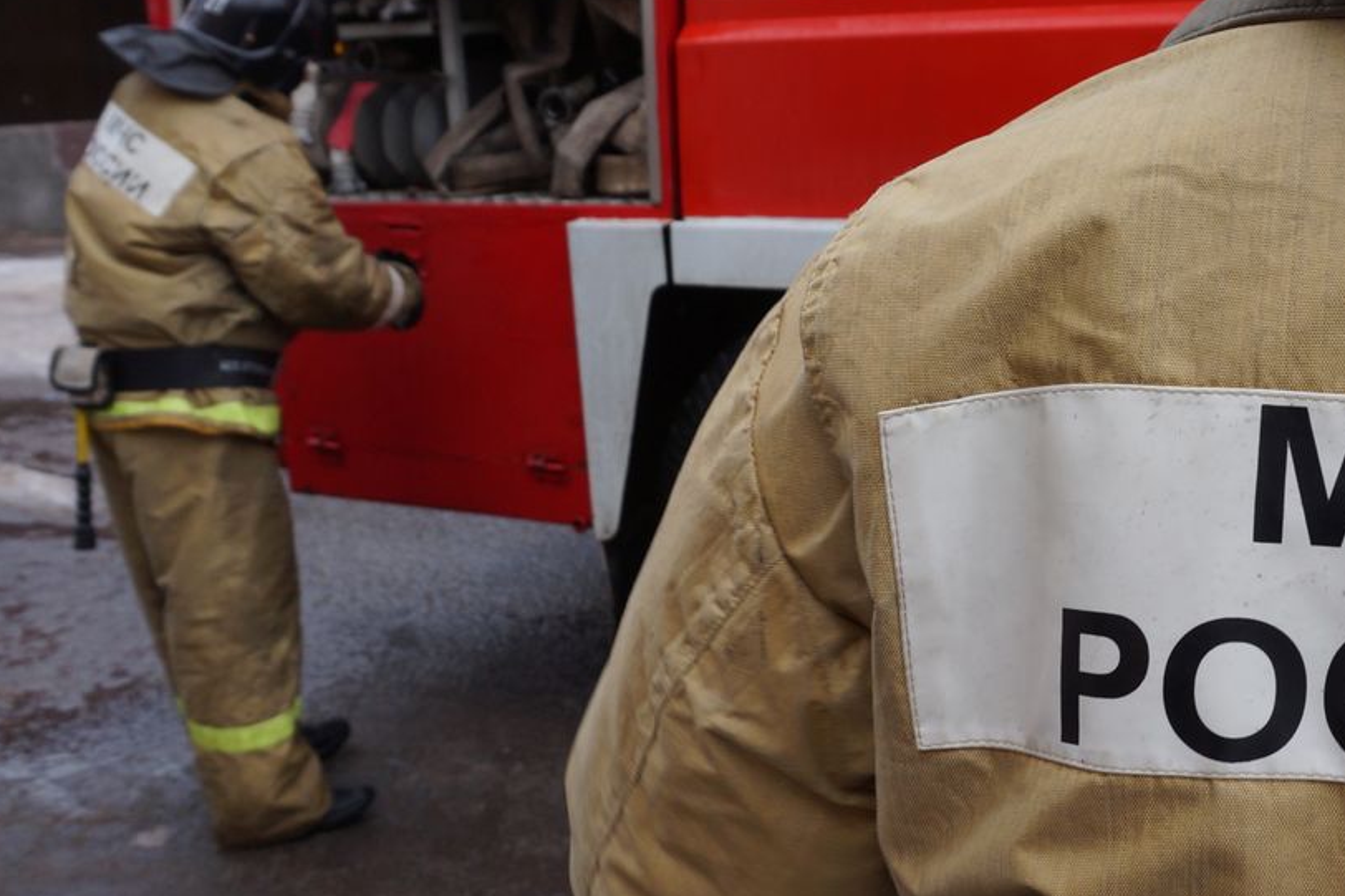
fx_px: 1793
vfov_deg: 28.0
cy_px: 341
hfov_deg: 39.5
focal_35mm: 48
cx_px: 1073
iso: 200
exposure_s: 1/100
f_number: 5.6
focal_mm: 16
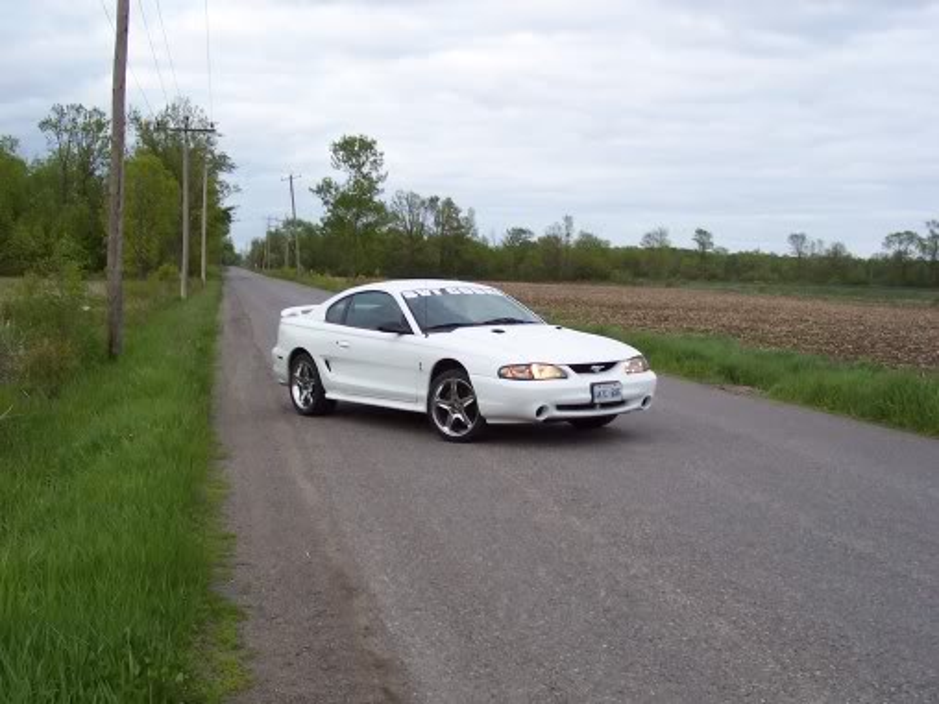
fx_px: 1248
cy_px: 352
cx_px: 470
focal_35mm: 46
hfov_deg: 41.2
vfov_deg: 31.5
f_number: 3
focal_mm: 7
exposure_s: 1/125
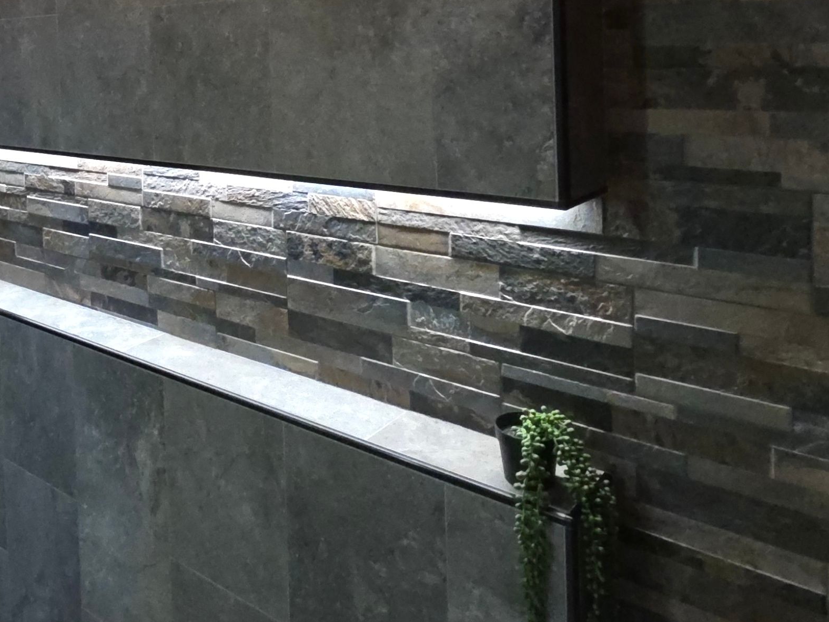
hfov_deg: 52.3
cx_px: 182
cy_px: 80
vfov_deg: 40.2
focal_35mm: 33
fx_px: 790
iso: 1000
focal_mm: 2.2
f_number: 1.9
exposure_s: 1/33.3
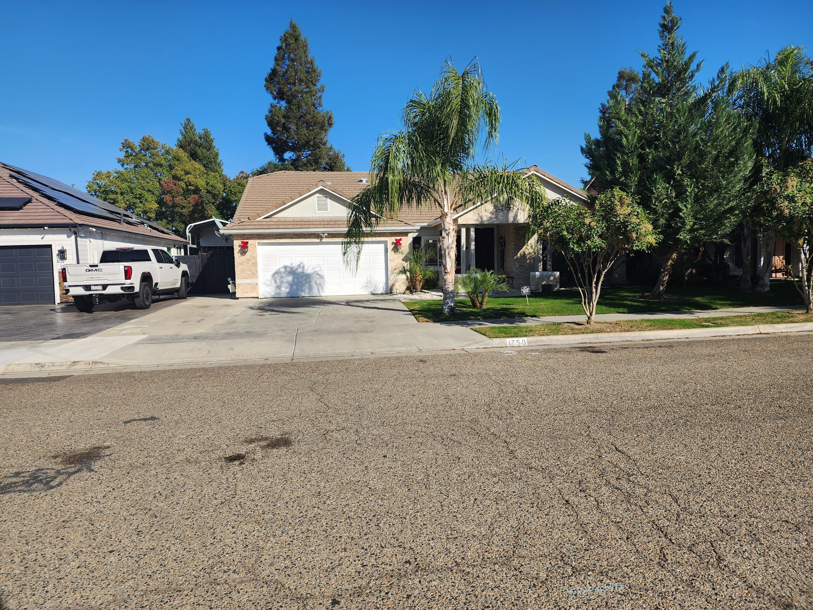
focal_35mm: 23
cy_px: 305
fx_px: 540
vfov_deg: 58.9
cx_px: 406
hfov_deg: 73.9
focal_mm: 6.4
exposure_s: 1/1176
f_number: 1.8
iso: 12
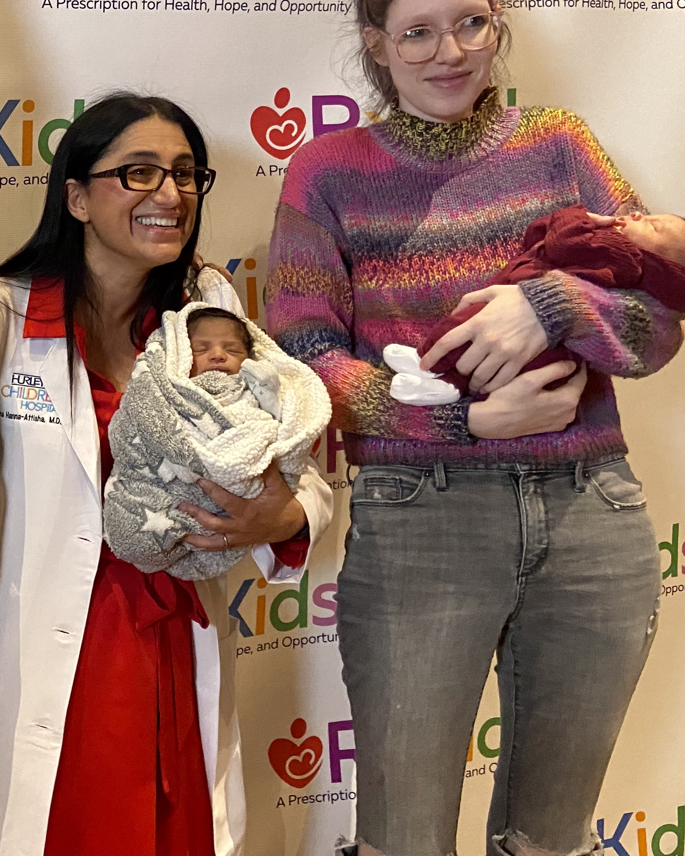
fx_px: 1191
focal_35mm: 47
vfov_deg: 39.3
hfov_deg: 29.3
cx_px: -49
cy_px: 320
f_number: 1.8
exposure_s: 1/40
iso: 500
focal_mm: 4.25
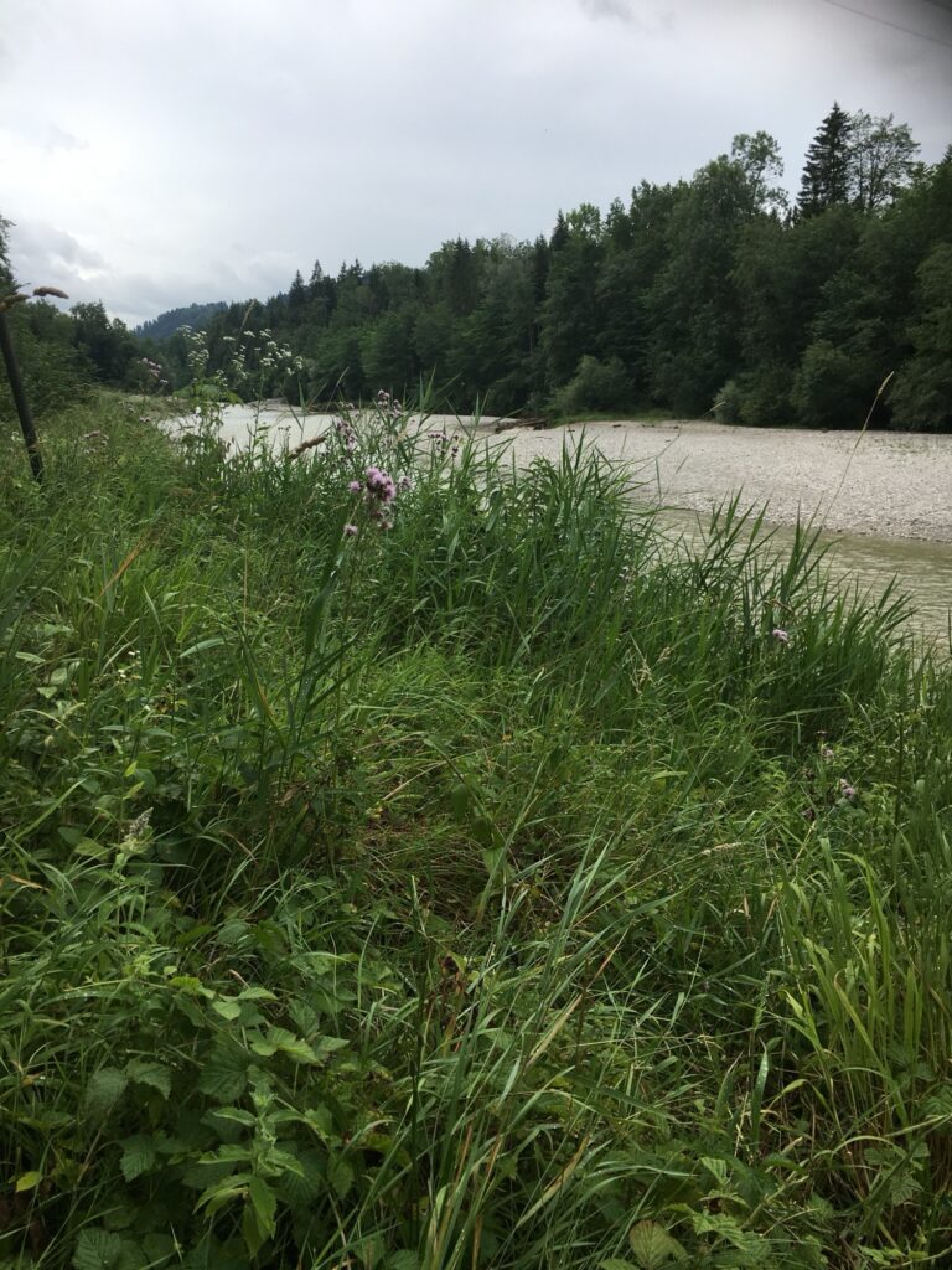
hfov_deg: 48.2
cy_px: 635
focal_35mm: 29
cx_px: 476
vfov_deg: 61.7
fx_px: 1063
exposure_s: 1/1221
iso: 25
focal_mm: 4.15
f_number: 2.2
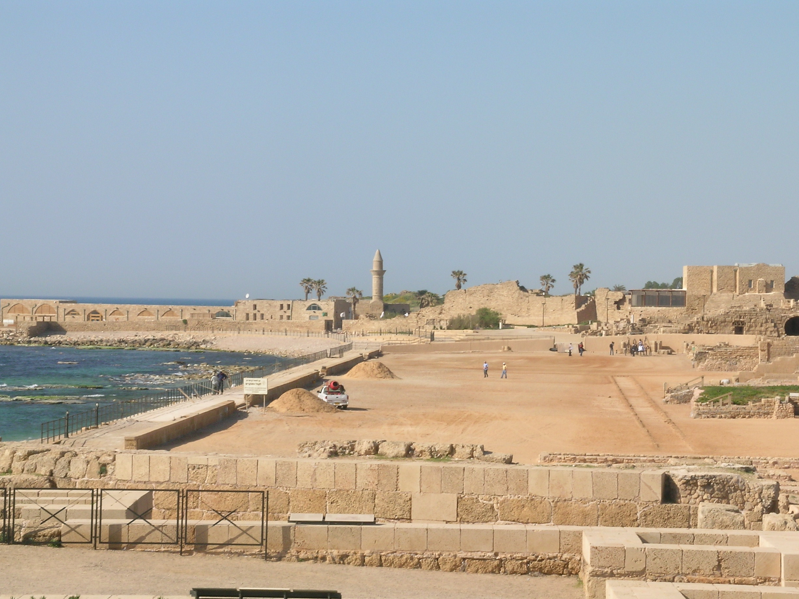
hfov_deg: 16.0
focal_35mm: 123
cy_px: 313
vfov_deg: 12.0
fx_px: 2839
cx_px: 402
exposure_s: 1/92.9
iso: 50
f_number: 7.3
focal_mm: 24
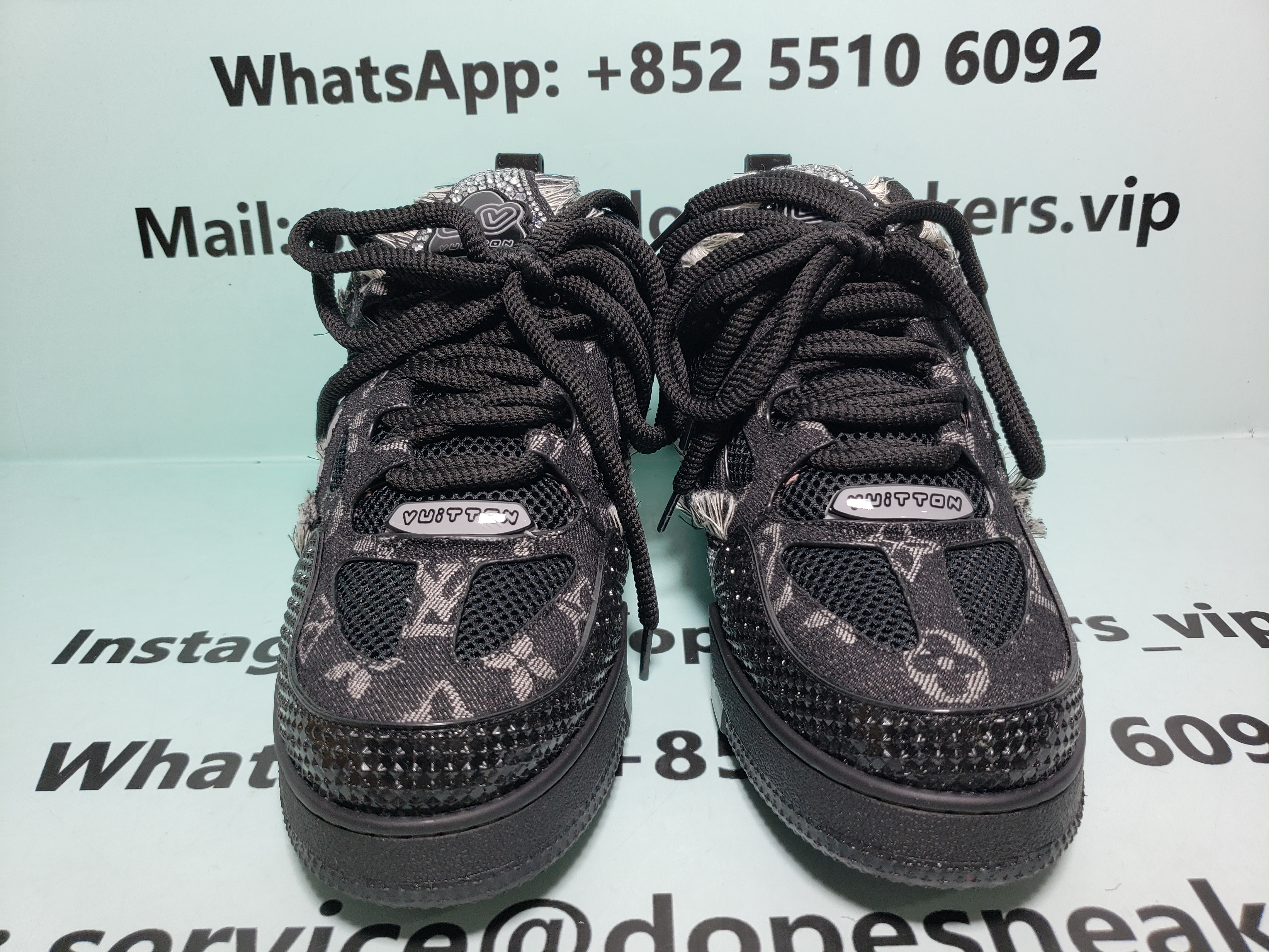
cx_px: 634
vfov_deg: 53.1
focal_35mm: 26
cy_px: 476
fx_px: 953
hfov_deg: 67.3
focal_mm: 4.3
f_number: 1.5
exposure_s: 1/276
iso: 50
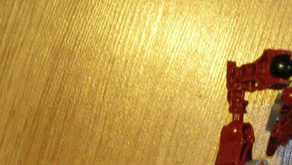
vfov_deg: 10.9
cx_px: 331
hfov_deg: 18.5
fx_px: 860
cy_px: 94
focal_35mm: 111
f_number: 2.8
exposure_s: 1/11.8
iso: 200
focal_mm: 5.8
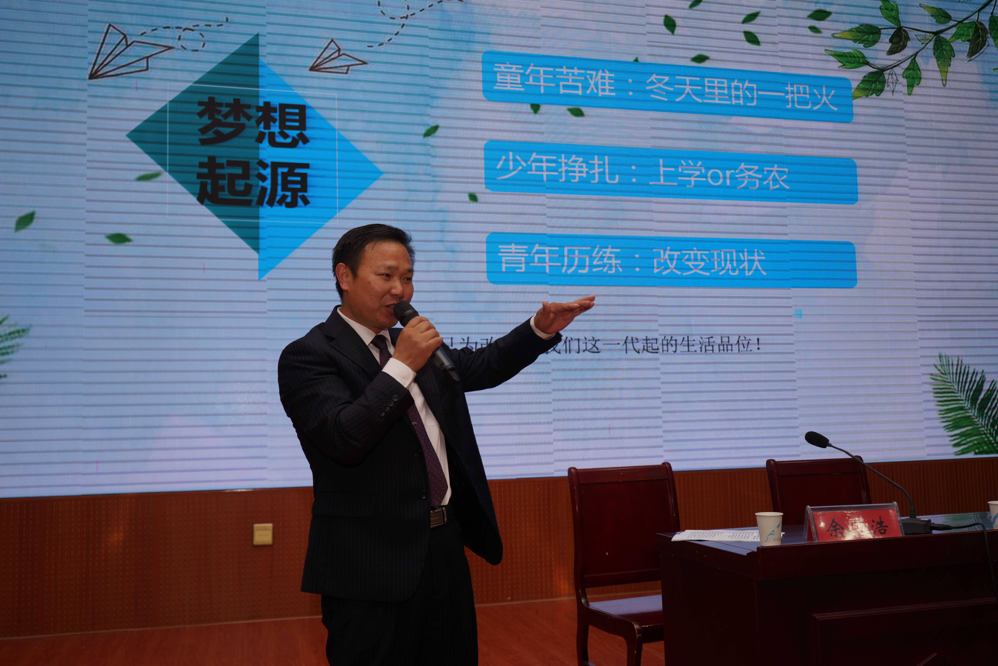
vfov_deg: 40.0
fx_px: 915
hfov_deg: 57.2
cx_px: 499
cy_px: 333
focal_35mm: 33
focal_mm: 33
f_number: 4
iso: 100
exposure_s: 1/60
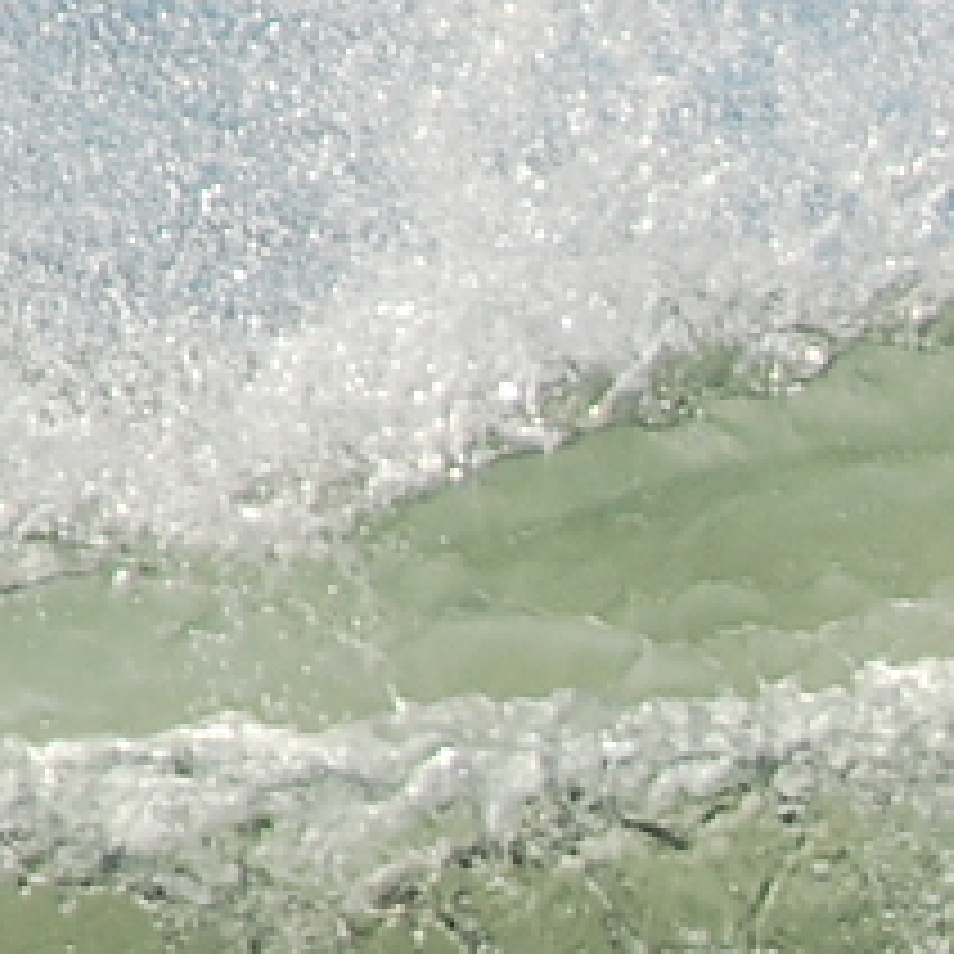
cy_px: 2128
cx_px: 2624
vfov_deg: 0.9
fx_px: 60177
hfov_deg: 0.9
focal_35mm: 1930
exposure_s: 1/1250
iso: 200
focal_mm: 200
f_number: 5.6
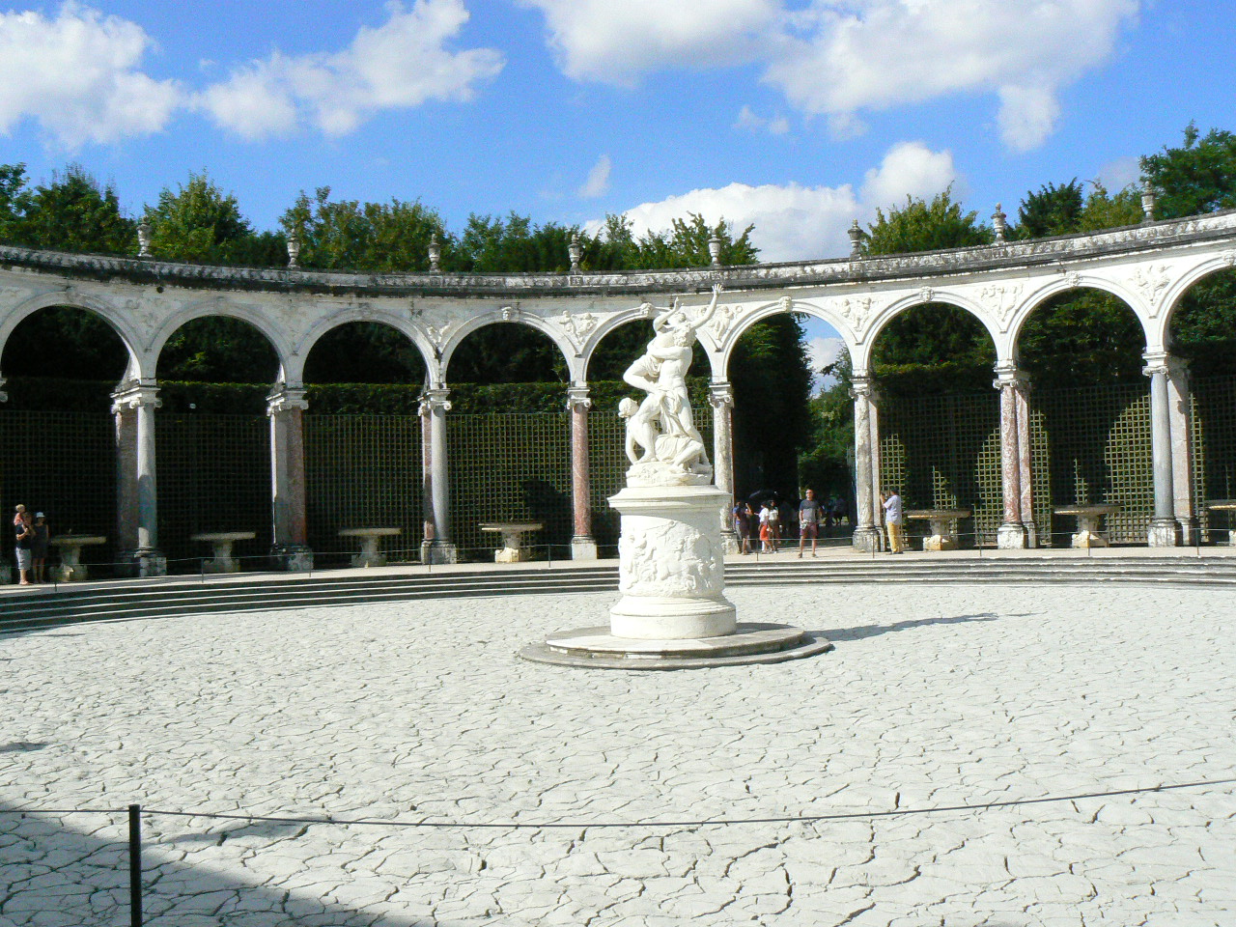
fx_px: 1285
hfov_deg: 51.4
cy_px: 464
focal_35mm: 36
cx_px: 618
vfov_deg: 39.7
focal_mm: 6
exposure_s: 1/2000
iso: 400
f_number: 8
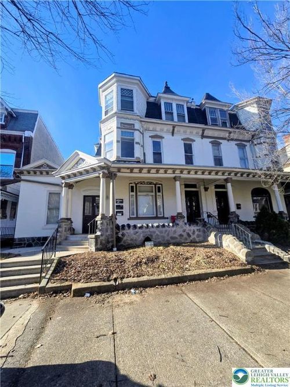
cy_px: 194
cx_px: 145
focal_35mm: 13
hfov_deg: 89.9
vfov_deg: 106.2
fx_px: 145
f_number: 2.2
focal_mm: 2.2
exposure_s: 1/1019
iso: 50
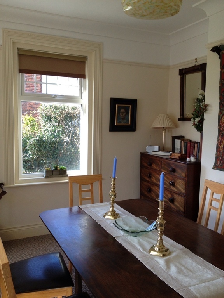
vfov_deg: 52.6
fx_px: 302
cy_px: 149
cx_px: 112
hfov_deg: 40.7
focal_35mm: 35
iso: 80
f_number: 2.4
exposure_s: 1/120
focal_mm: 4.28
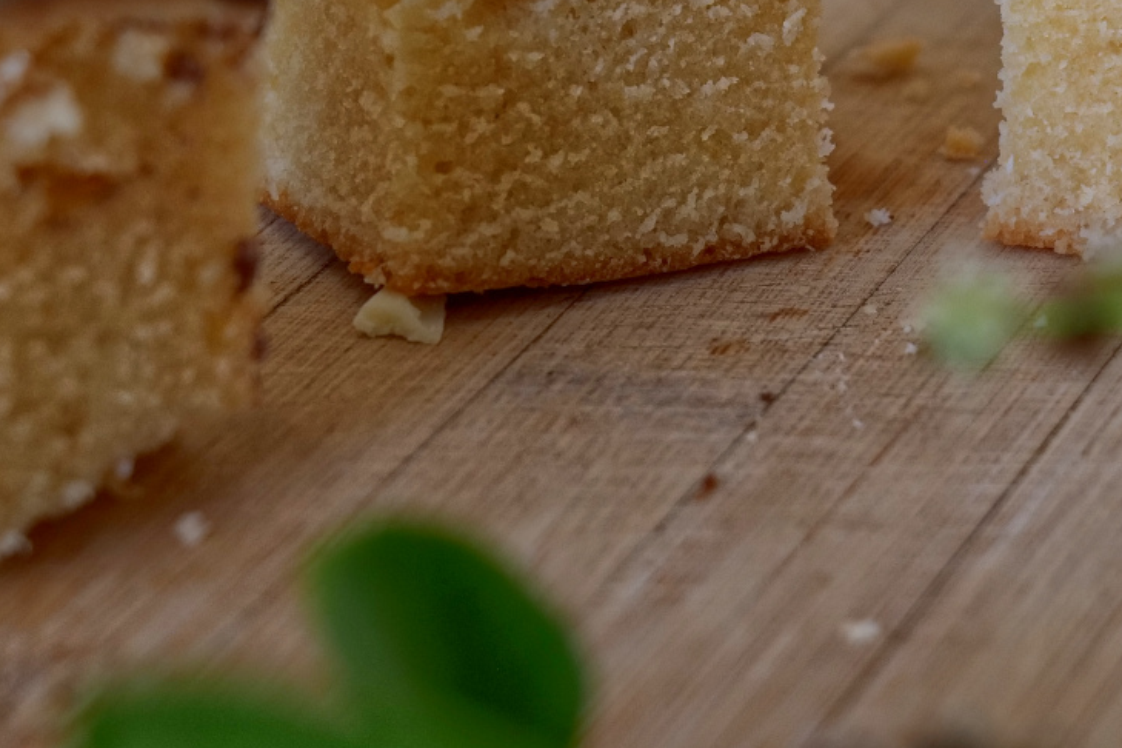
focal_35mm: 158
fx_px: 4924
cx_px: 656
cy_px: -46
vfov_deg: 8.6
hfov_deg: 13.0
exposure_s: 1/100
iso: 1250
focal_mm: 60
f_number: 7.1
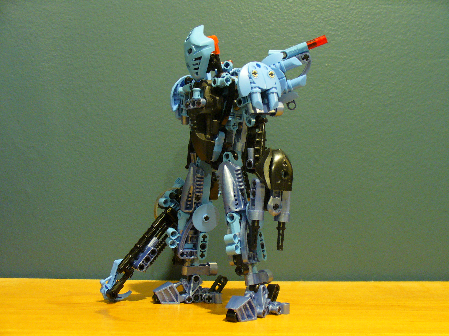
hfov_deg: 39.7
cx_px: 224
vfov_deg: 30.3
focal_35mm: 48
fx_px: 623
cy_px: 168
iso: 200
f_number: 3
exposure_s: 1/2.5
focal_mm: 7.9
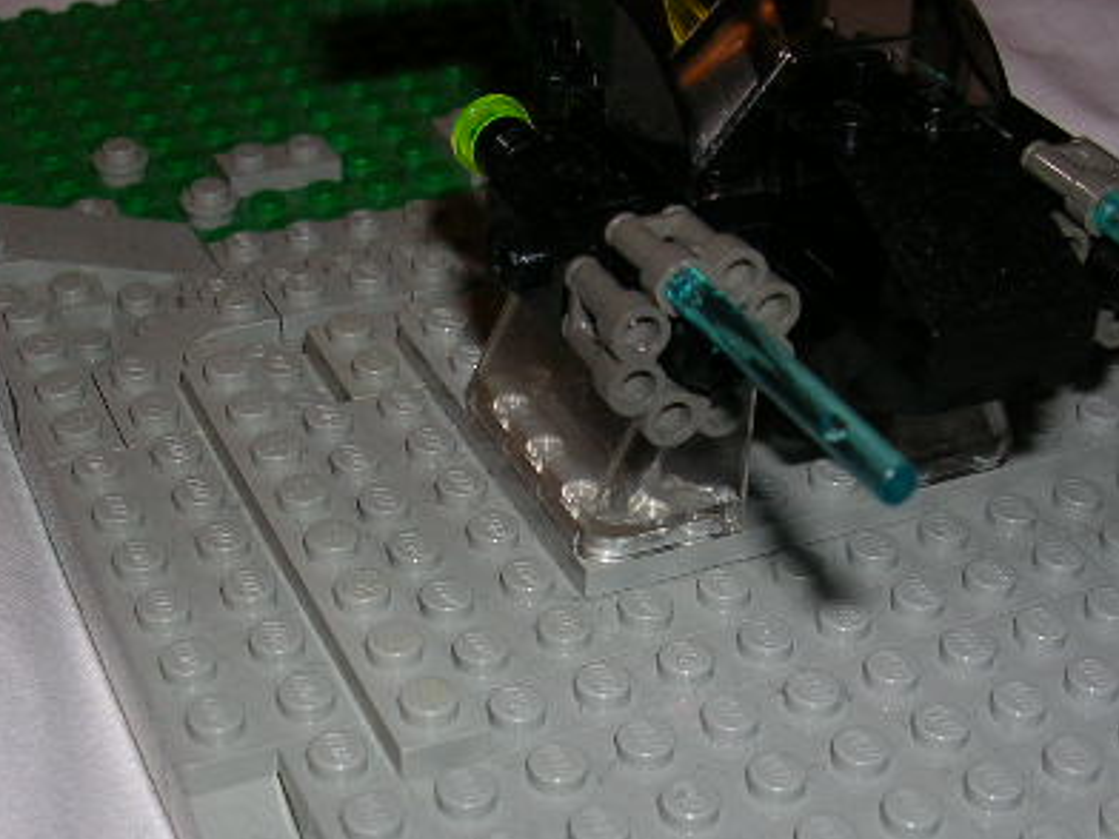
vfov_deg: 23.6
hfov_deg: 31.2
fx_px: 2004
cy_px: 542
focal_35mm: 62
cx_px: 582
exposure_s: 1/60.1
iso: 50
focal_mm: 5.8
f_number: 2.8
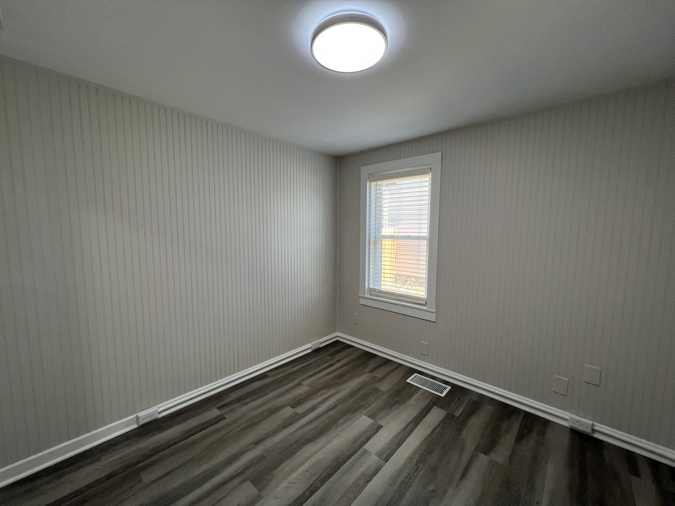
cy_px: 253
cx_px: 338
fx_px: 253
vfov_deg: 89.9
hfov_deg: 106.2
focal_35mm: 13
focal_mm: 1.57
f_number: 1.8
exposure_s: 1/120
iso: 160
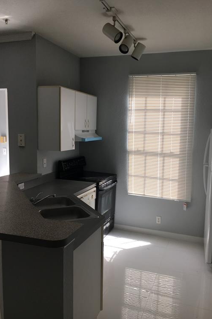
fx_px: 274
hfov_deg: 42.3
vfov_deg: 60.3
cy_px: 163
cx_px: 108
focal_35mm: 31
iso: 25
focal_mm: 4.15
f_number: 2.2
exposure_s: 1/120
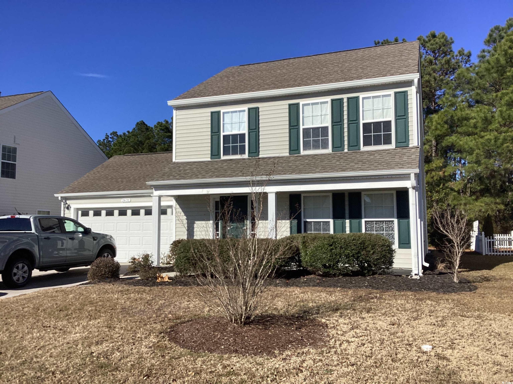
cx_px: 256
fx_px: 459
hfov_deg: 58.4
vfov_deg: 45.4
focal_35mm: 31
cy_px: 192
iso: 25
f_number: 2.4
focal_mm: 3.3
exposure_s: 1/2037
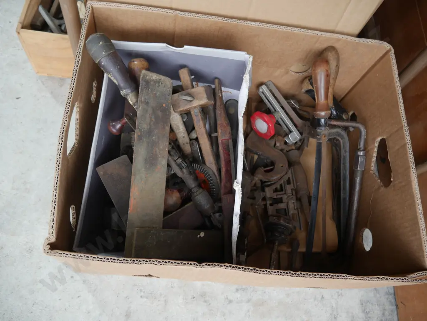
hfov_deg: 63.4
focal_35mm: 28
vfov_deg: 49.8
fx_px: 346
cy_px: 160
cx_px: 214
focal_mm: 14
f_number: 3.5
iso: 200
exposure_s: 1/80
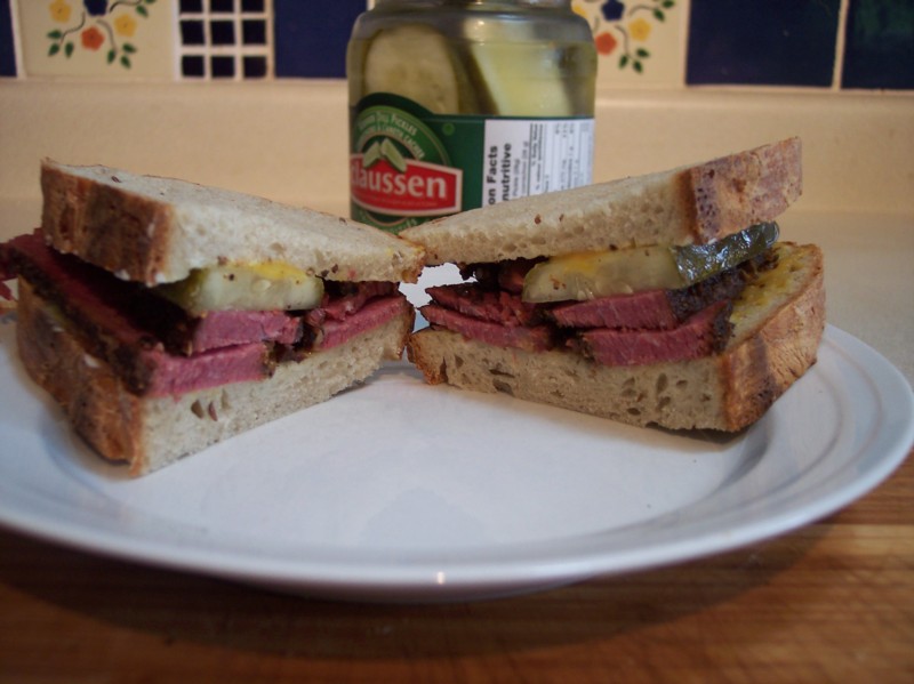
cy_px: 342
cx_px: 457
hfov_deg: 49.0
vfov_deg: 37.7
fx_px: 1003
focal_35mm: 38
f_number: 2.8
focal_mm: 8
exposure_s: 1/30
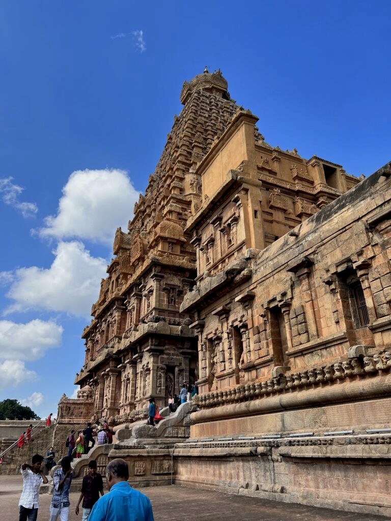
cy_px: 260
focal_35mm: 26
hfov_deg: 53.1
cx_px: 196
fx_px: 392
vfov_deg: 67.3
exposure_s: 1/2915
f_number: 1.5
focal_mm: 5.7
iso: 50
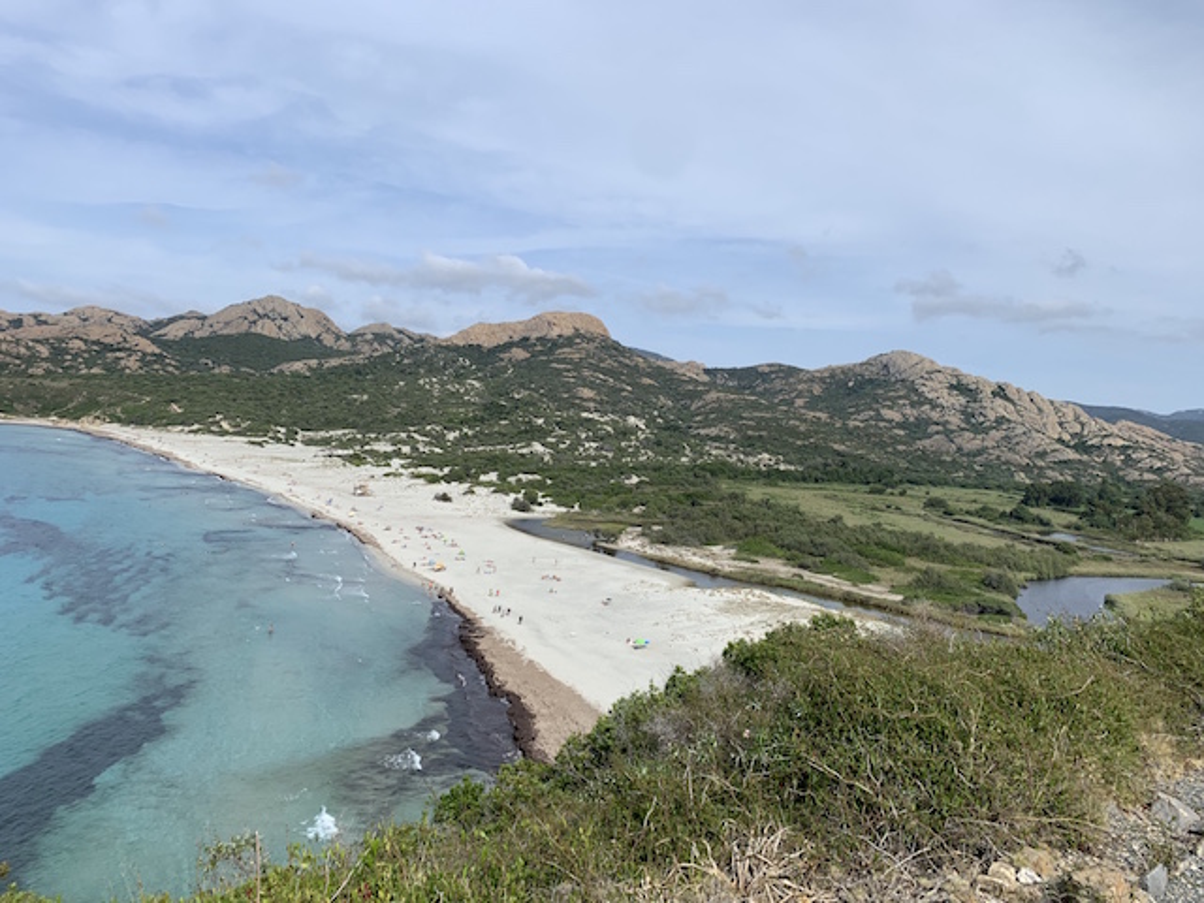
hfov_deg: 67.3
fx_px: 904
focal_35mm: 26
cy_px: 452
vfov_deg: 53.1
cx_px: 602
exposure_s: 1/3185
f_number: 1.8
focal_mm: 4.25
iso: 25
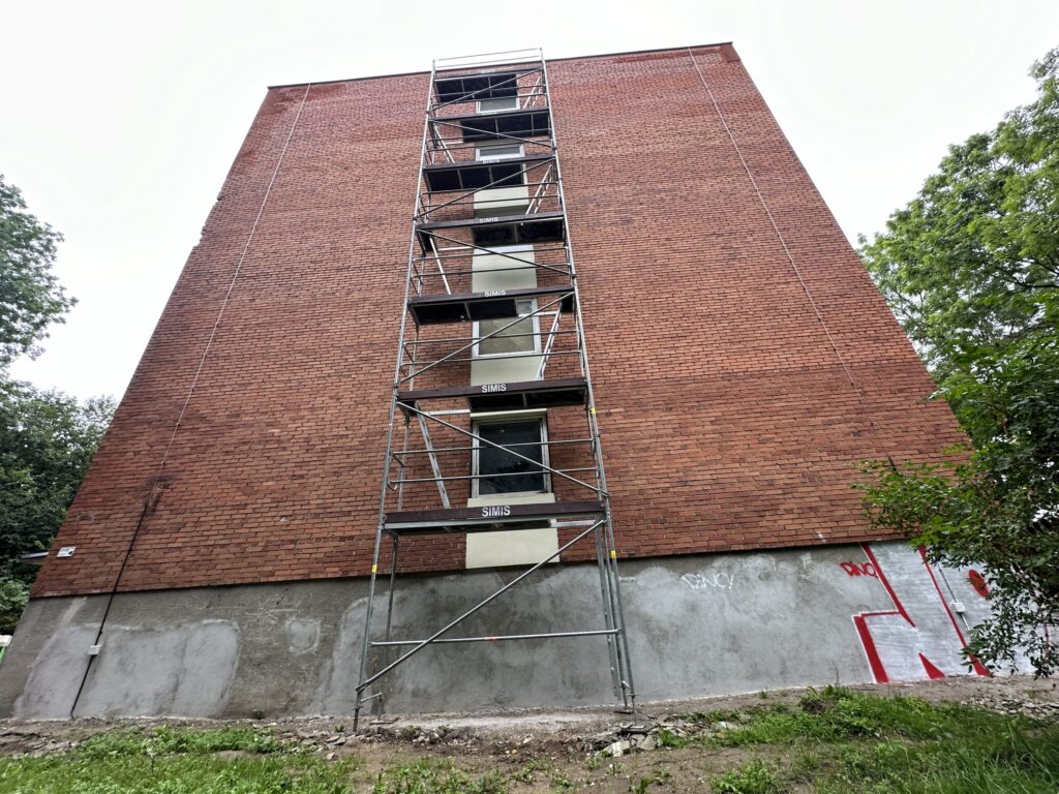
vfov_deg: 85.7
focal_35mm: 14
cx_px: 530
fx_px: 428
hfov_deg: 102.1
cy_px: 397
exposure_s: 1/99
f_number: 2.2
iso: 50
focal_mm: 2.22
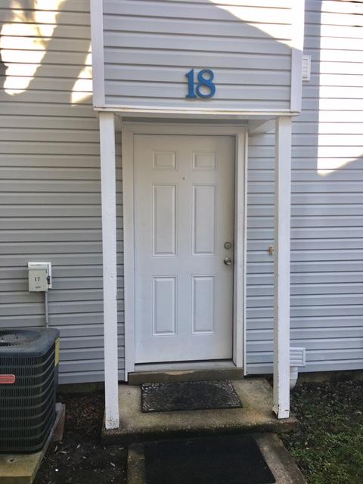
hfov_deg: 48.2
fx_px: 405
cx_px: 182
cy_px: 242
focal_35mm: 29
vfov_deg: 61.7
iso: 25
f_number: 2.2
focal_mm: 4.15
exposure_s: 1/164
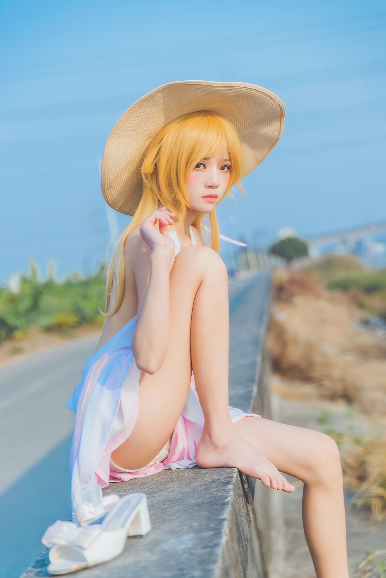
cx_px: 193
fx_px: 1029
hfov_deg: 21.2
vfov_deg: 31.4
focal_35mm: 64
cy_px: 289
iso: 80
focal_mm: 64
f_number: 2.8
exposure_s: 1/800
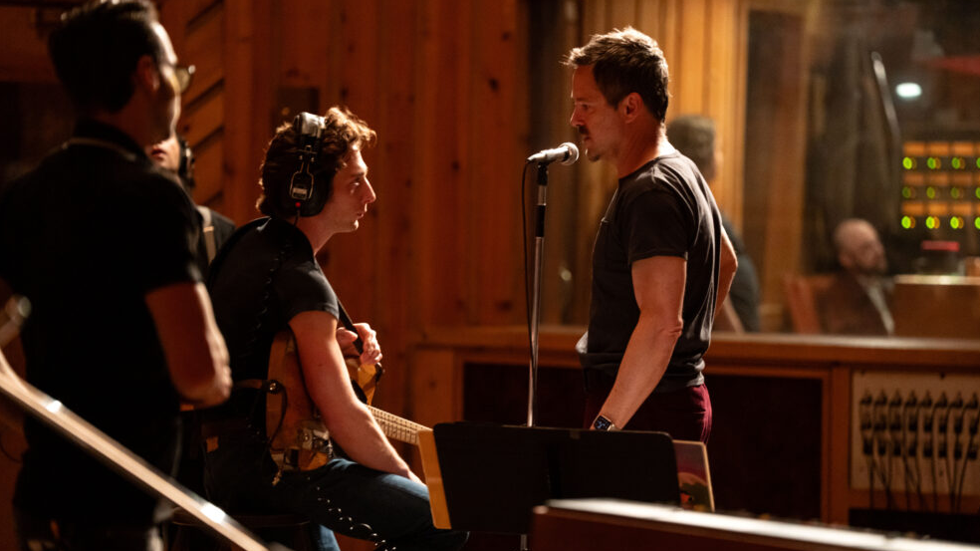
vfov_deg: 6.8
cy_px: 301
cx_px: 491
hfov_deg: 12.0
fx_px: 4650
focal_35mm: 179
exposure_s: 1/160
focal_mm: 170
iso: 5000
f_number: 2.8
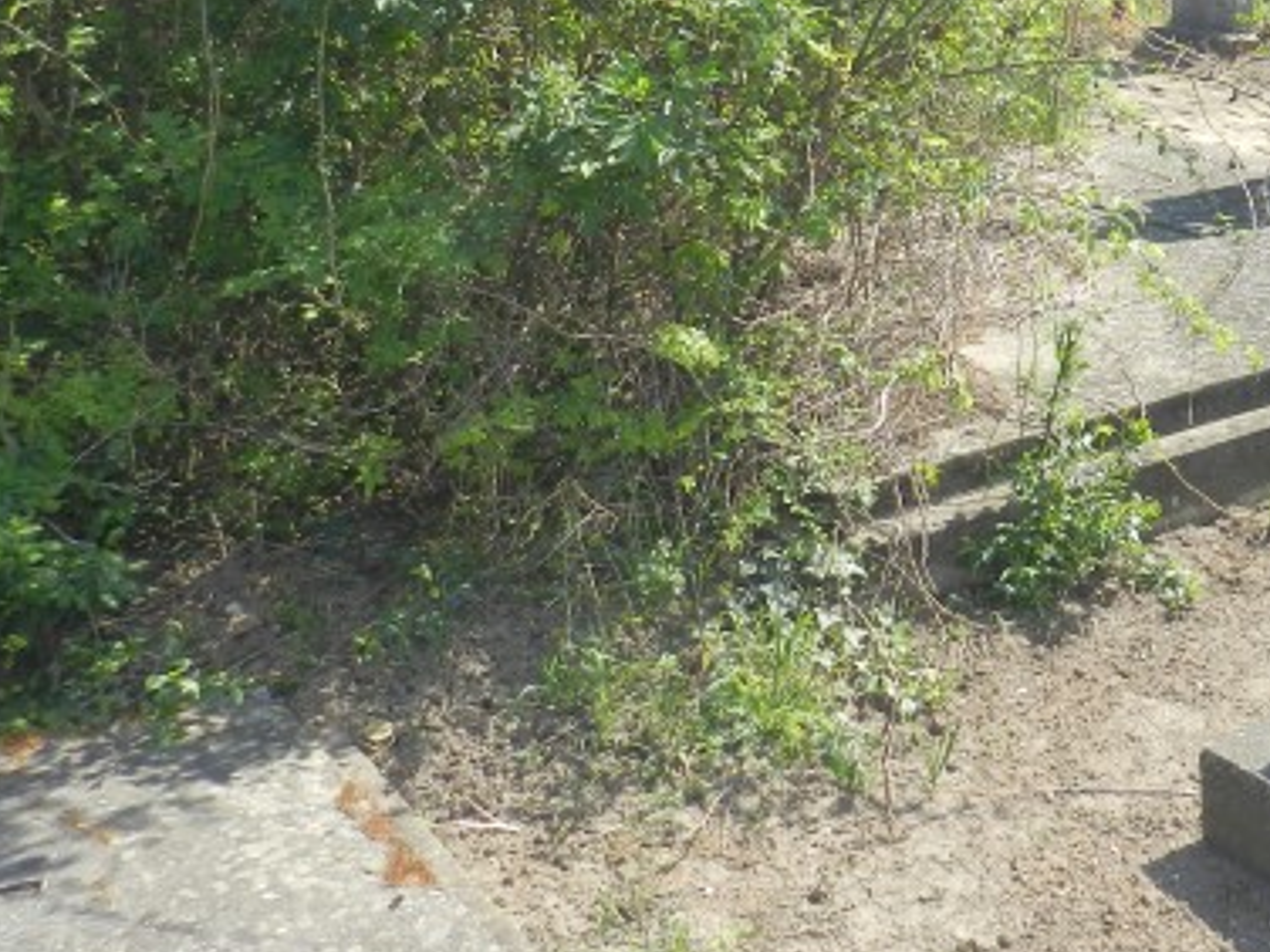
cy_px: 169
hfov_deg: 38.0
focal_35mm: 49
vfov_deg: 28.9
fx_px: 1798
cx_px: 946
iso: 160
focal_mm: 4
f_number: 3.4
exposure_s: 1/640
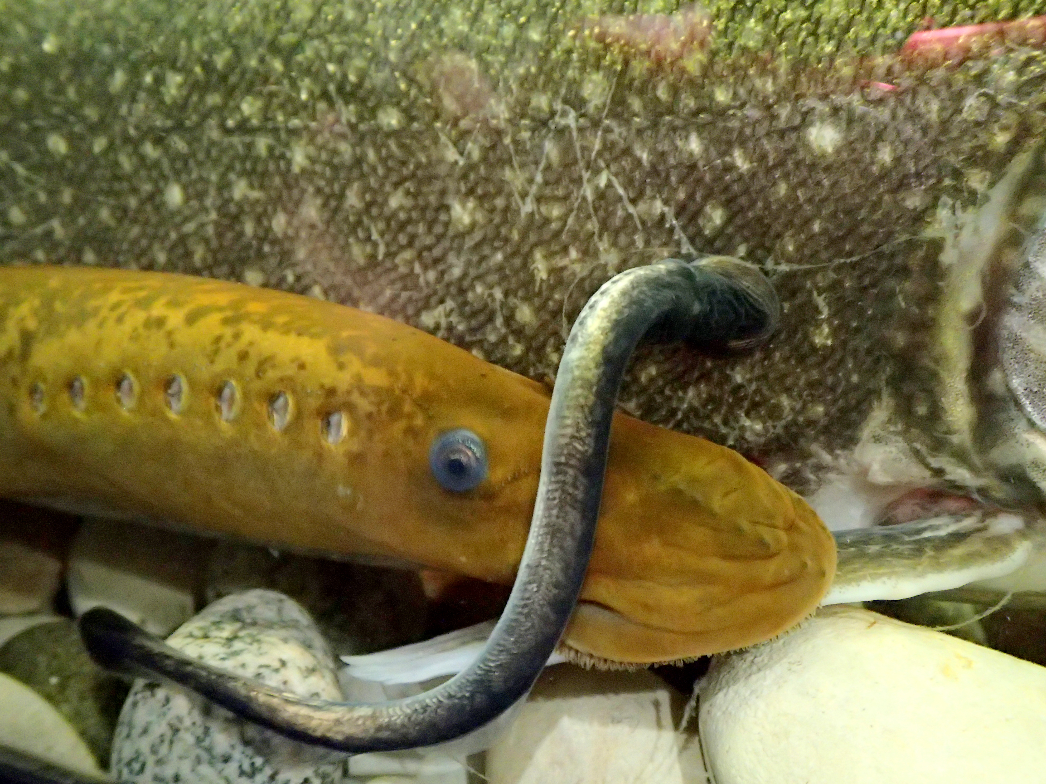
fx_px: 907
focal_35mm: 30
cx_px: 523
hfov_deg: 60.0
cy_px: 392
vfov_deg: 46.8
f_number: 2.3
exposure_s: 1/30
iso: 1250
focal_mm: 5.5
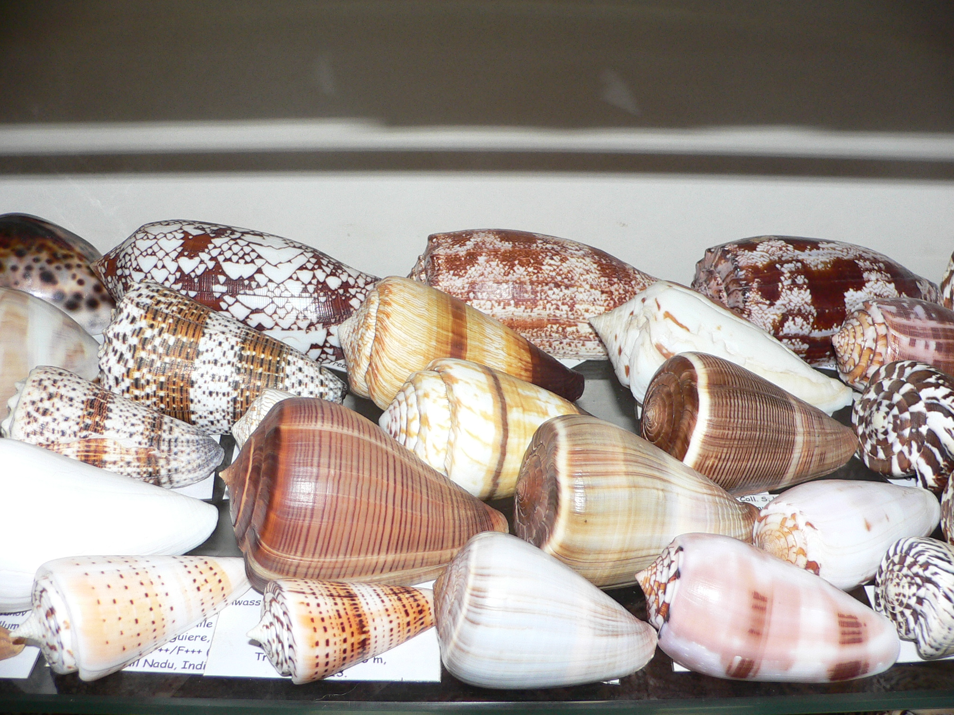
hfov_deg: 52.6
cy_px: 358
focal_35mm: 35
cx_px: 477
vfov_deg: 40.7
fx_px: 965
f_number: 2.8
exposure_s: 1/60
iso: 100
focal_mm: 4.6
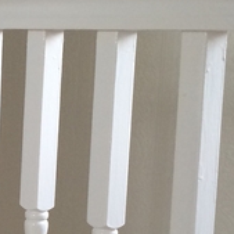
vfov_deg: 14.3
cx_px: -40
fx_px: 925
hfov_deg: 14.0
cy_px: 179
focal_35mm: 121
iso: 32
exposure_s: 1/30
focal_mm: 4.15
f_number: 2.2
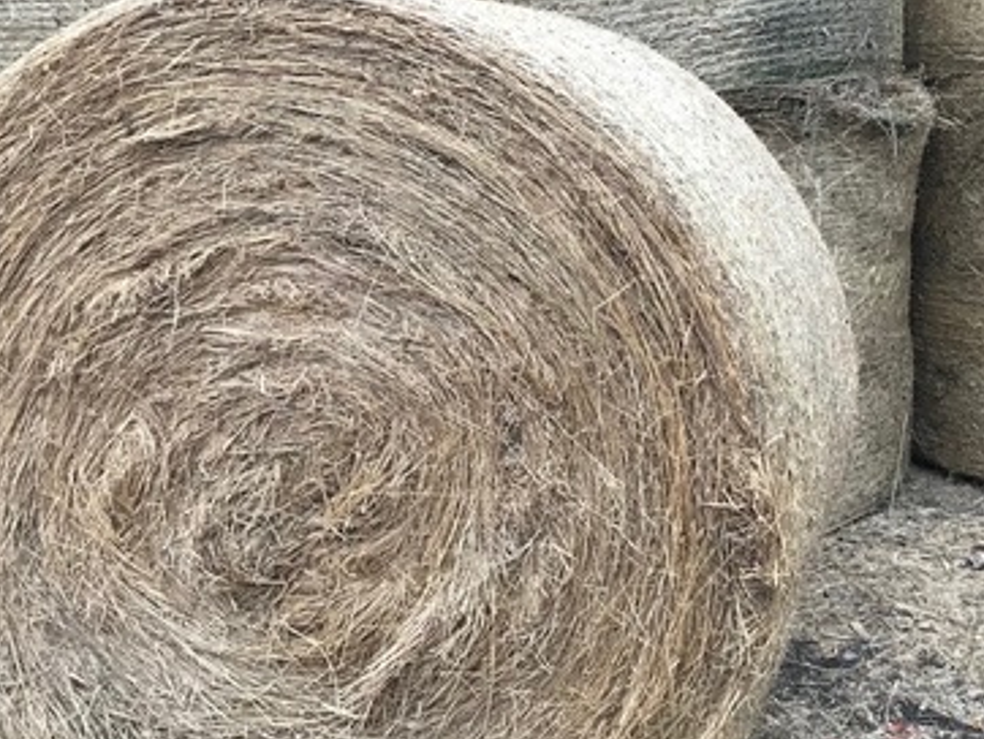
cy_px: 230
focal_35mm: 51
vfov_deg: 28.4
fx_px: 1451
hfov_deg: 37.4
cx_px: 451
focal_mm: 3.99
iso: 40
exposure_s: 1/20
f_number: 1.8
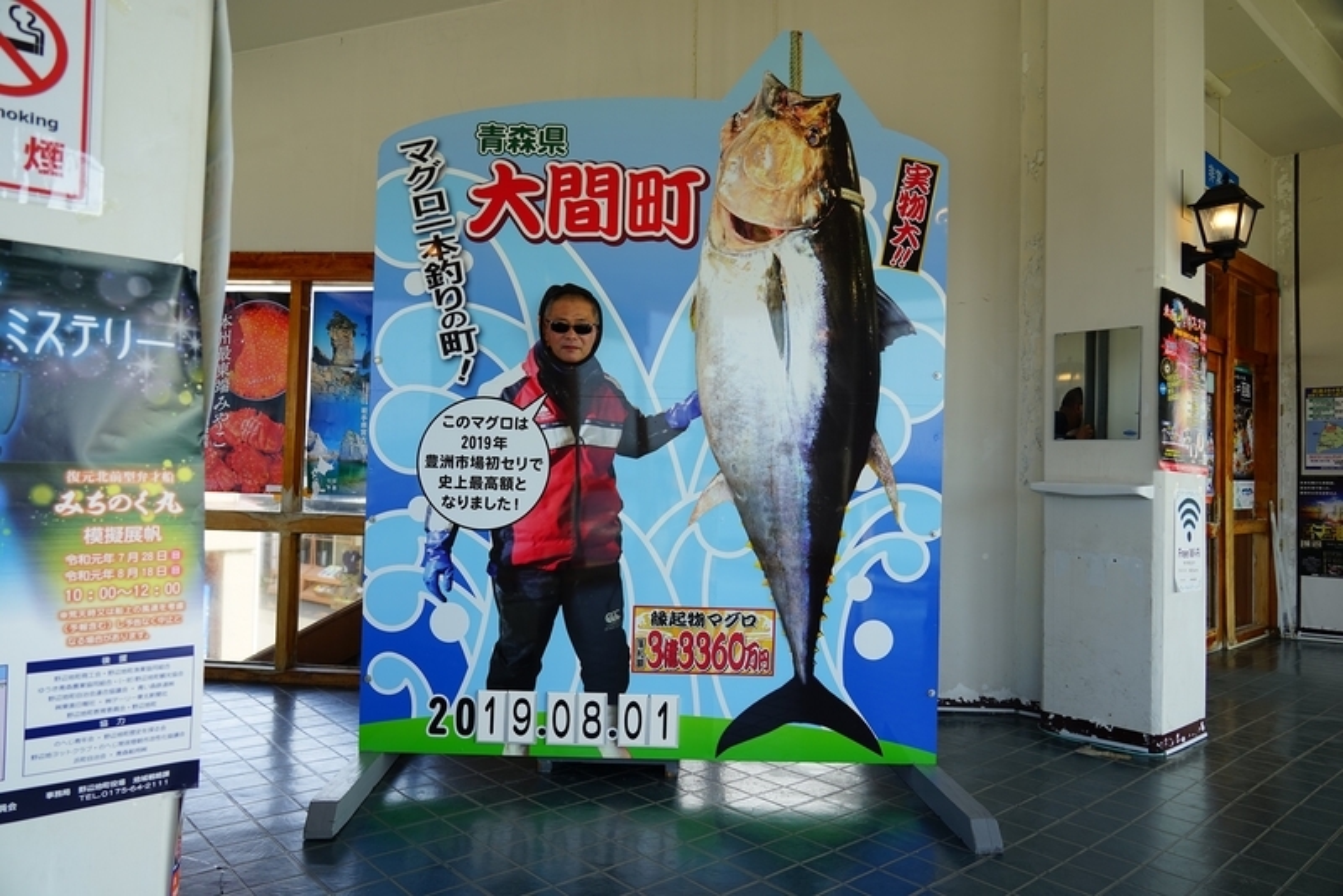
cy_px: 448
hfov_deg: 73.7
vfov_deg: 53.2
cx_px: 672
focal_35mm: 24
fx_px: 896
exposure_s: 1/60
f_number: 4
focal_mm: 24
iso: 125
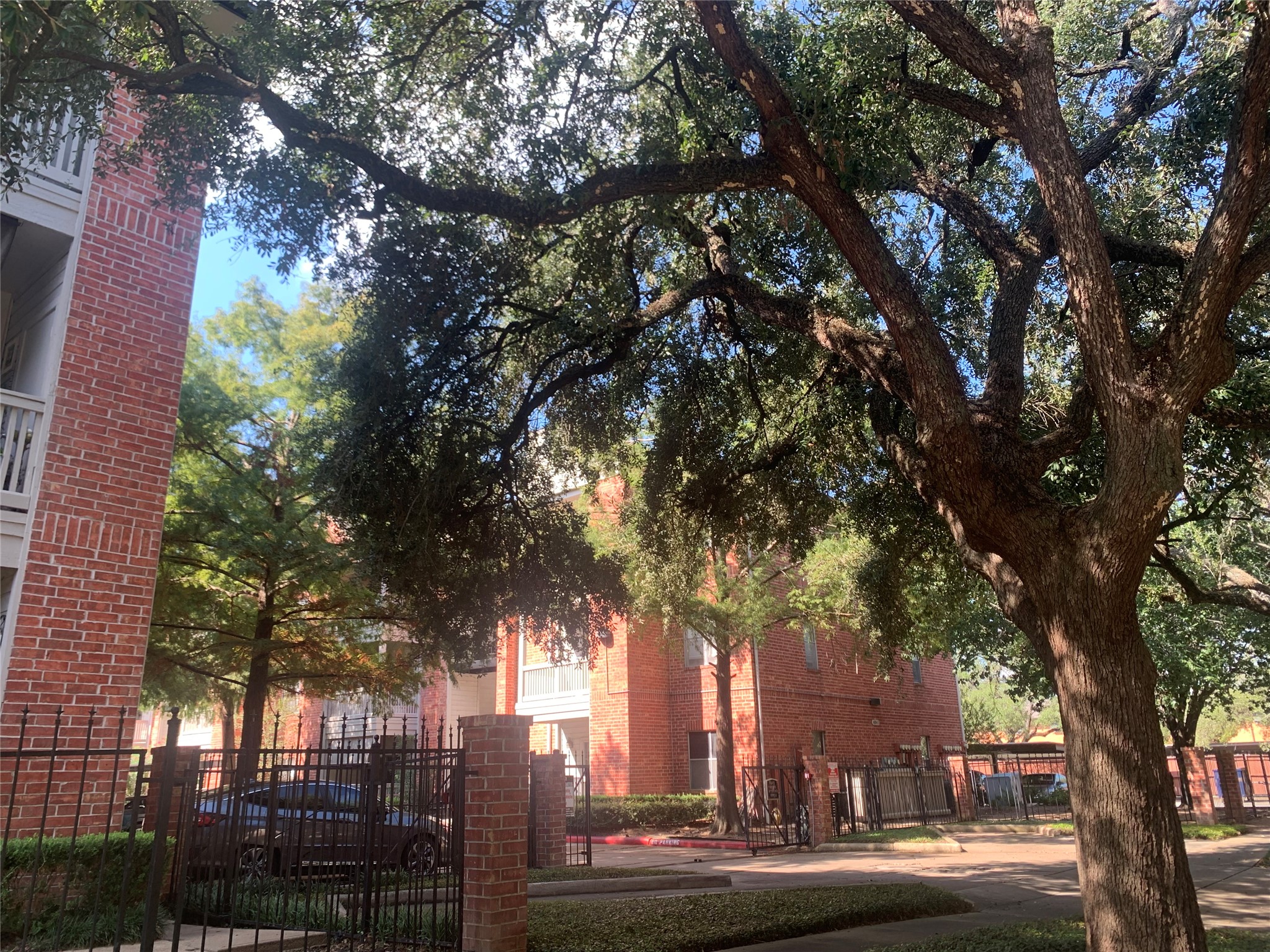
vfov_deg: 53.1
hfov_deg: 67.3
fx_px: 954
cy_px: 476
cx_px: 635
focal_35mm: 26
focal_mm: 4.25
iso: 25
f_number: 1.8
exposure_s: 1/131
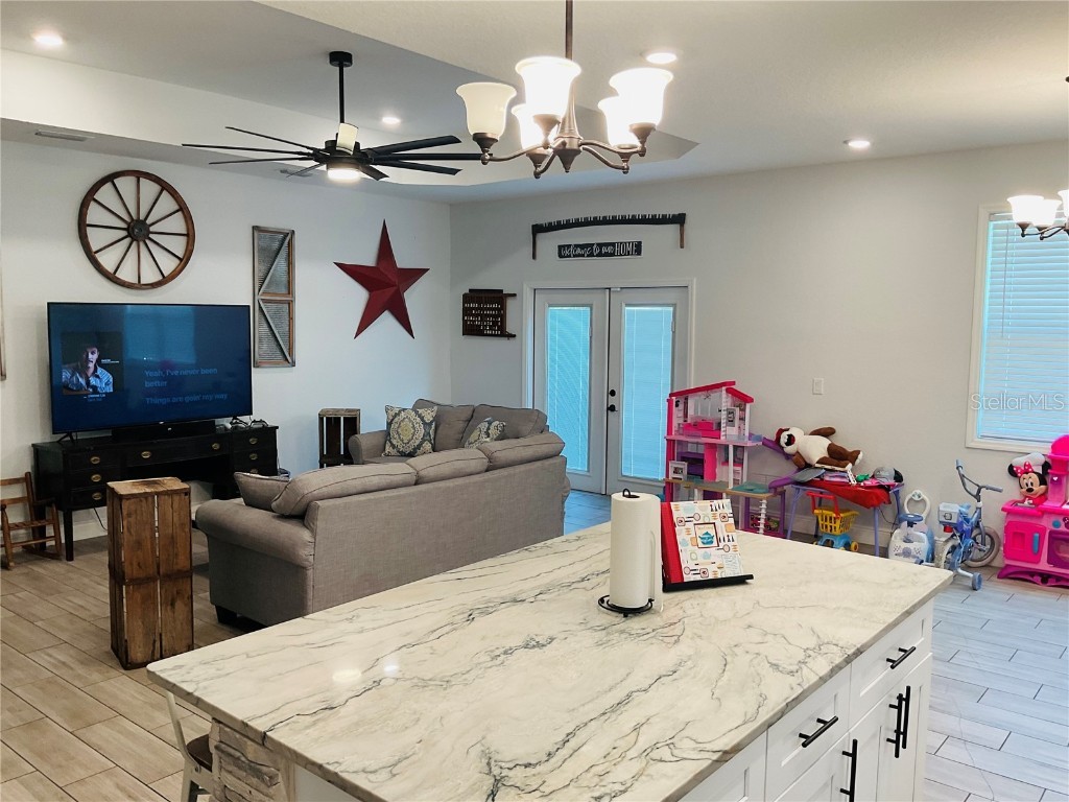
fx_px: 896
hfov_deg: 61.7
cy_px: 401
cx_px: 534
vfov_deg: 48.2
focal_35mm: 29
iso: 50
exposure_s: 1/60
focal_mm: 3
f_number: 1.8
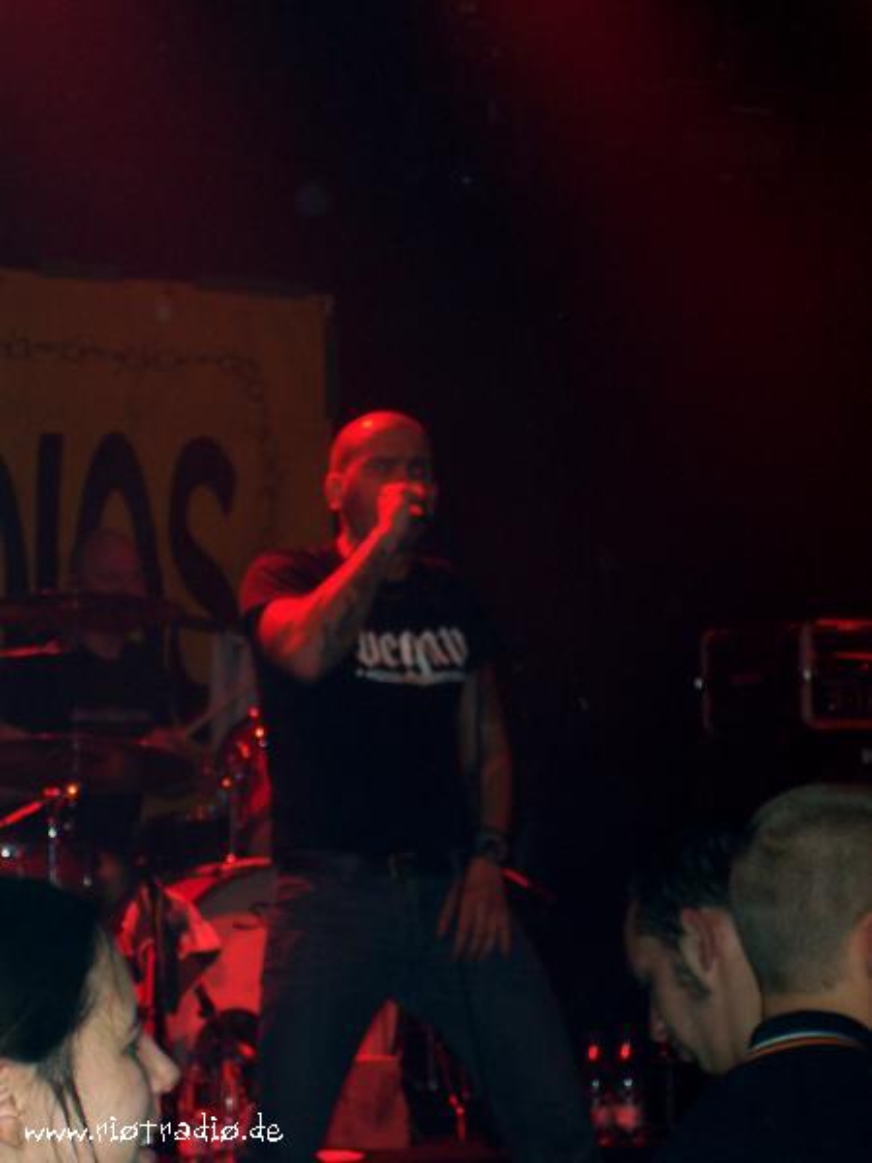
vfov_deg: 17.7
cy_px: 582
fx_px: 3728
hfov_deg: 13.3
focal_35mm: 111
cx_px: 436
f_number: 4.8
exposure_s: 1/90
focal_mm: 16.8
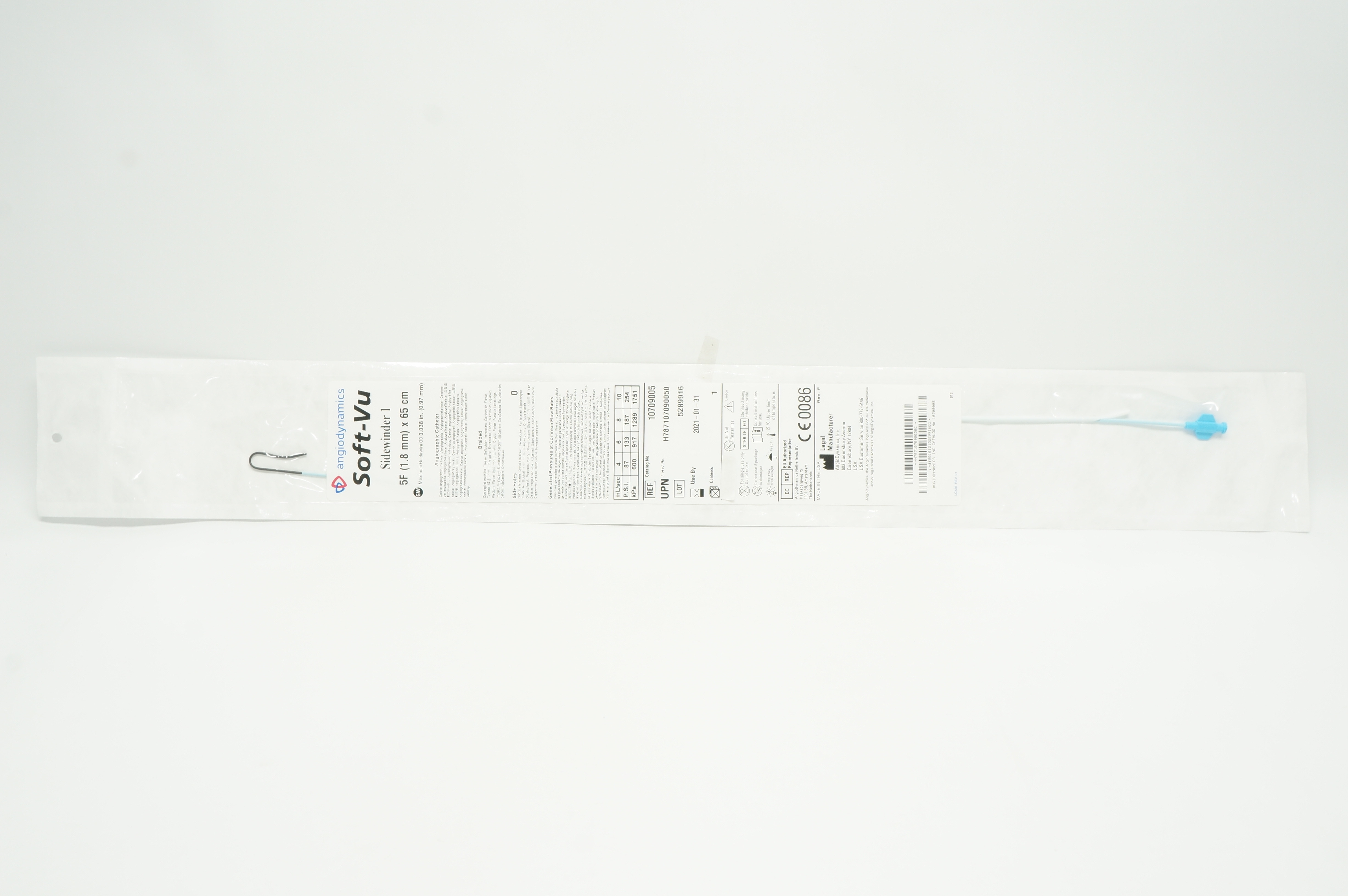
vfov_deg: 39.9
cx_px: 674
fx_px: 1234
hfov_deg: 57.3
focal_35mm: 33
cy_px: 448
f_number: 11
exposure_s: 1/15
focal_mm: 22
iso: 400
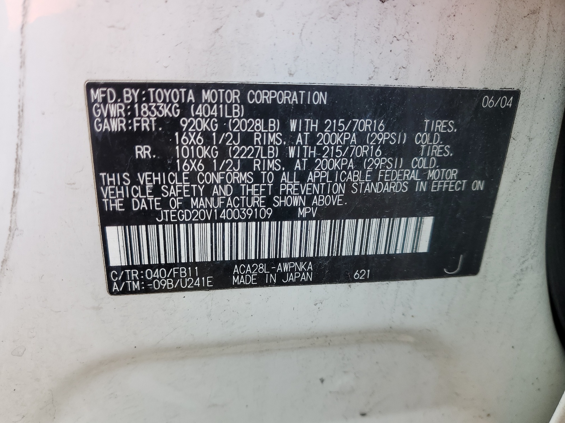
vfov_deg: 53.1
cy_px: 212
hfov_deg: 67.3
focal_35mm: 26
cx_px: 282
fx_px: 424
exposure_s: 1/139
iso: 50
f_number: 1.5
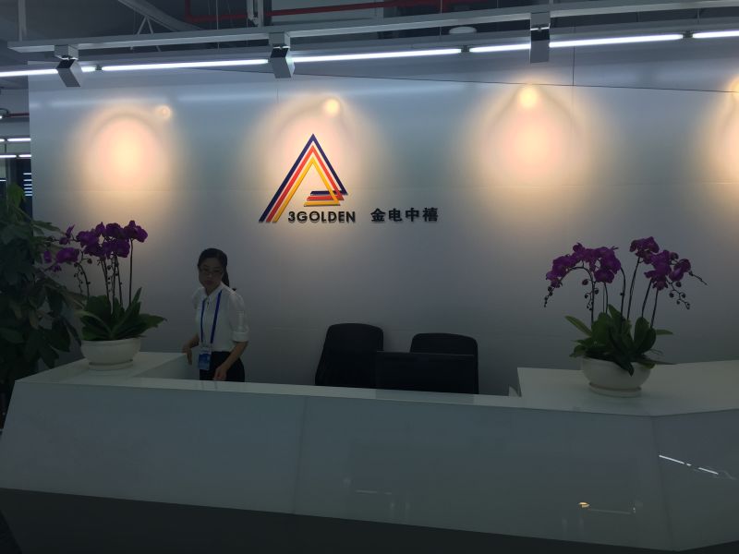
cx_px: 370
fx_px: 619
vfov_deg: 48.2
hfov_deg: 61.7
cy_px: 277
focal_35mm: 29
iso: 32
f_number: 2.2
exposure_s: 1/120
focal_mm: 4.15
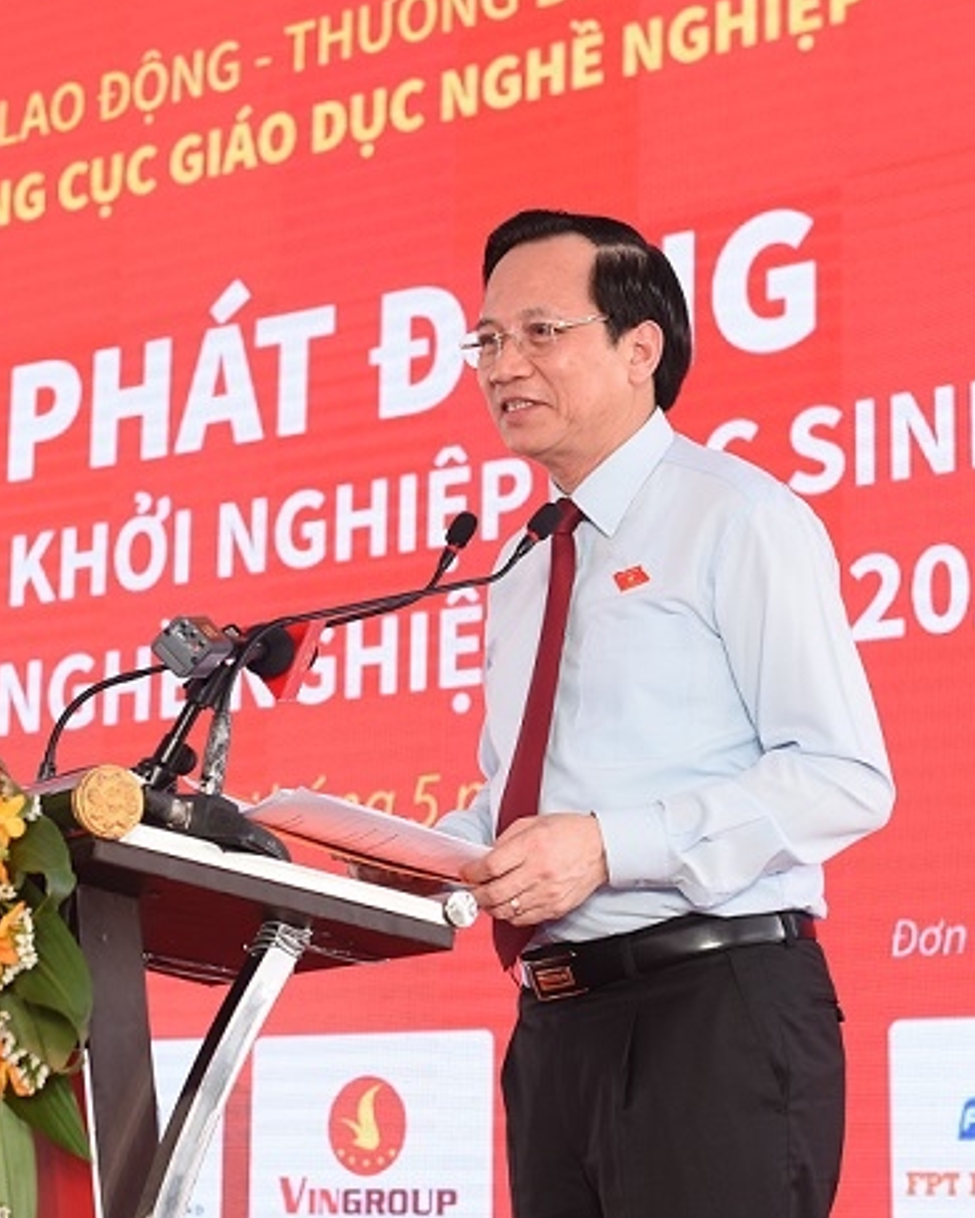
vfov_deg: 20.4
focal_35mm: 94
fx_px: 3391
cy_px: 661
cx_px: 290
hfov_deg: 16.3
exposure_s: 1/200
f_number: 4
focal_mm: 52
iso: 640
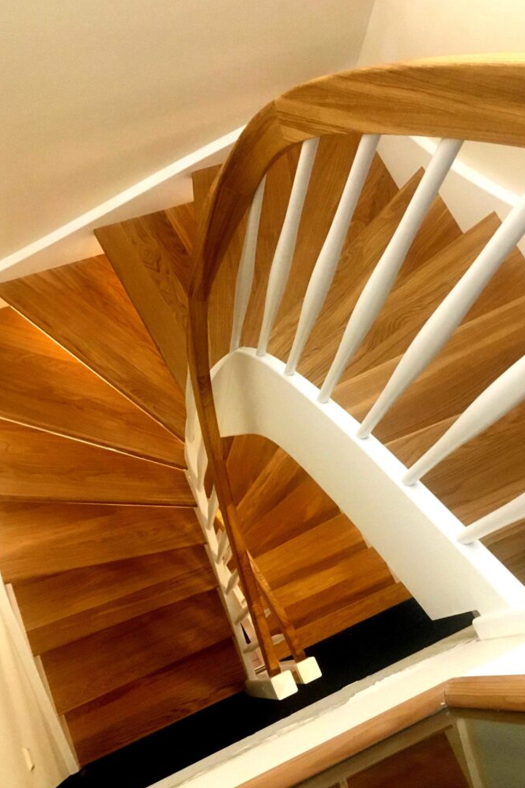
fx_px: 678
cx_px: 259
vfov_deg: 60.3
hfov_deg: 42.3
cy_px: 398
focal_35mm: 31
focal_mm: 4.15
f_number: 2.2
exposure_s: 1/25
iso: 250
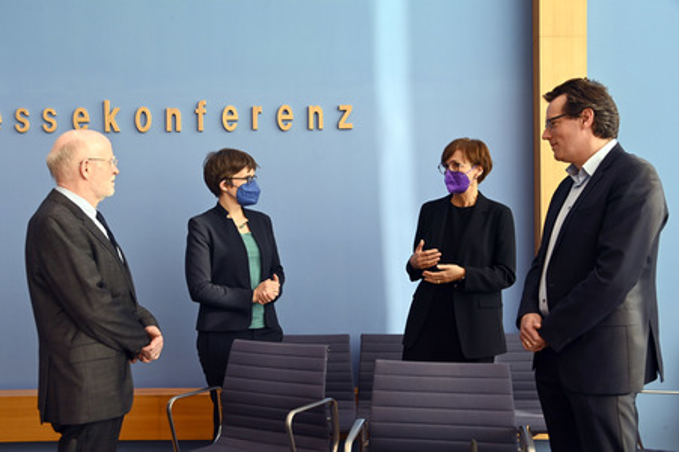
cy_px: 226
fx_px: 660
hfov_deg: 54.5
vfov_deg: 37.8
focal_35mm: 35
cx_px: 340
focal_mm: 35
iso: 2000
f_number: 8
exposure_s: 1/500
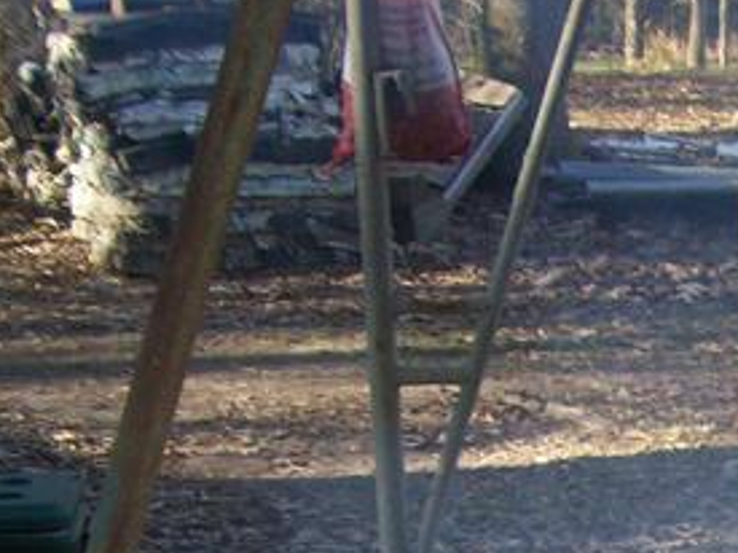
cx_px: 1068
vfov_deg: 11.9
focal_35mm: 118
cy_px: 889
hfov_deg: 15.5
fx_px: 2515
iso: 80
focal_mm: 6
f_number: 2.7
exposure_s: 1/154
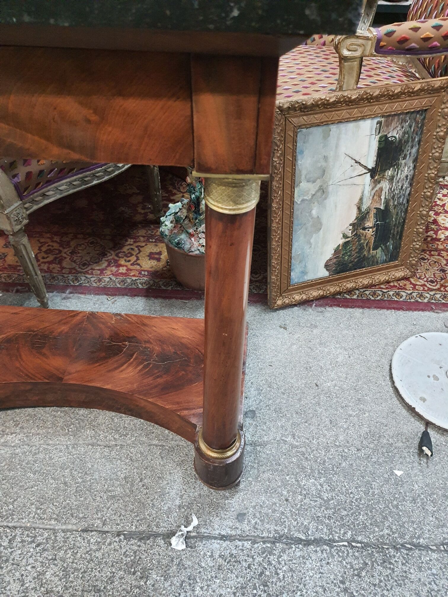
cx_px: 224
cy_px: 298
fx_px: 449
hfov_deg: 53.1
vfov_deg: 67.3
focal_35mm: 26
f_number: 1.7
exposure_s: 1/50
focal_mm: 4.32
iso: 640
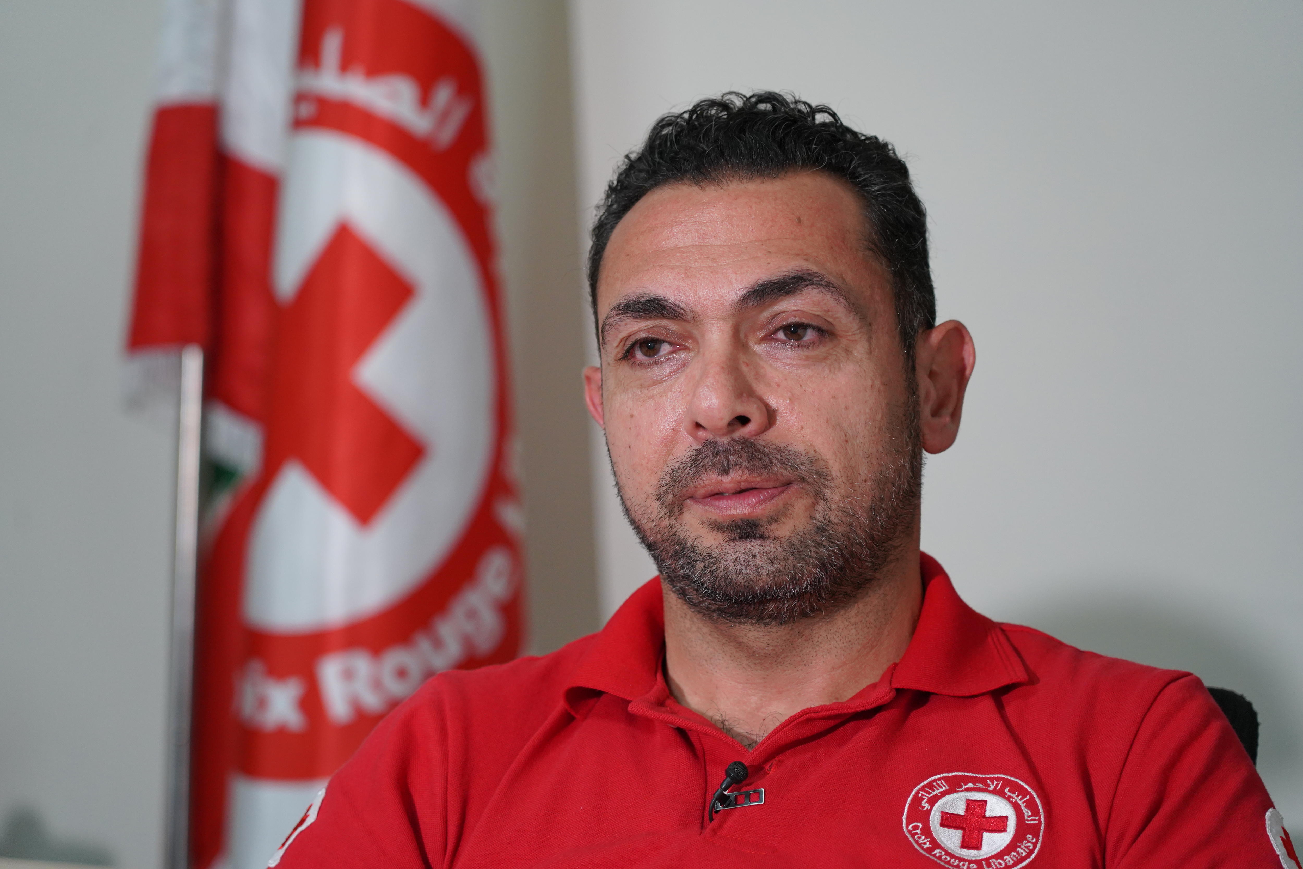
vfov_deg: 13.0
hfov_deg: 19.5
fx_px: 3800
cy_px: 434
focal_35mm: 105
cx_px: 652
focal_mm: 105
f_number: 4
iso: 2000
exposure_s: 1/160
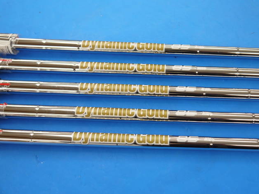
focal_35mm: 43
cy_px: 98
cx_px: 132
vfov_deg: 33.6
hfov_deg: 43.8
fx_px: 322
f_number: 4.3
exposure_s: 1/60
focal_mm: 21
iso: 200
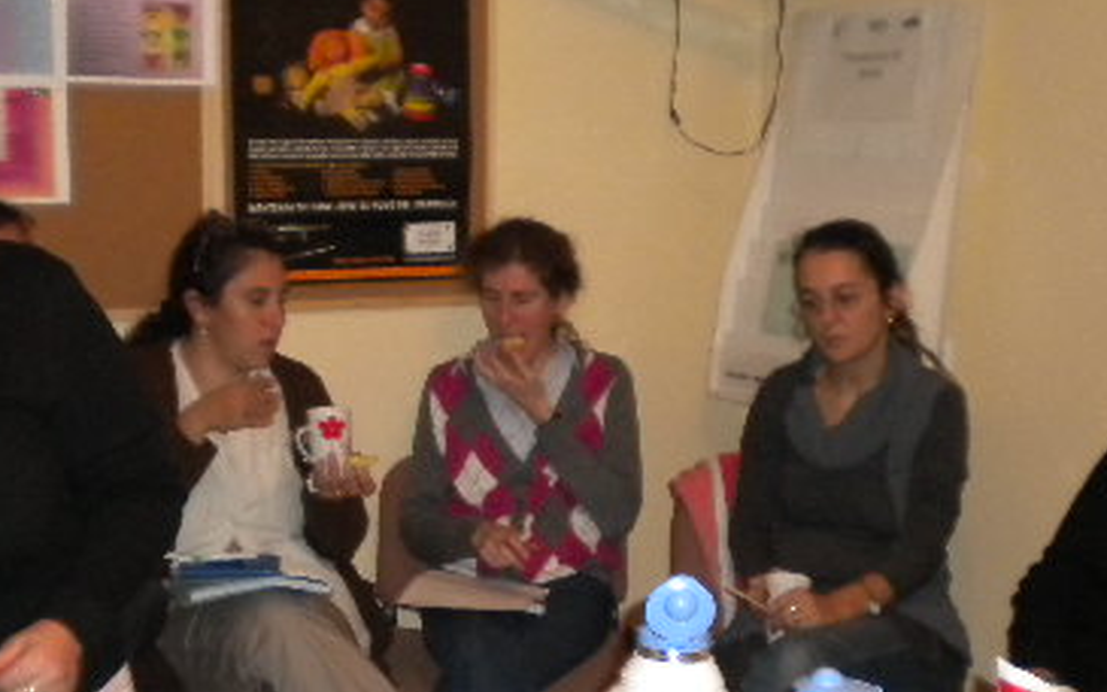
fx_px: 1961
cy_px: 546
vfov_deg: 19.8
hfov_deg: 31.5
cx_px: 452
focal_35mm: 65
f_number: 3.1
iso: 400
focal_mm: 6.3
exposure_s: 1/30
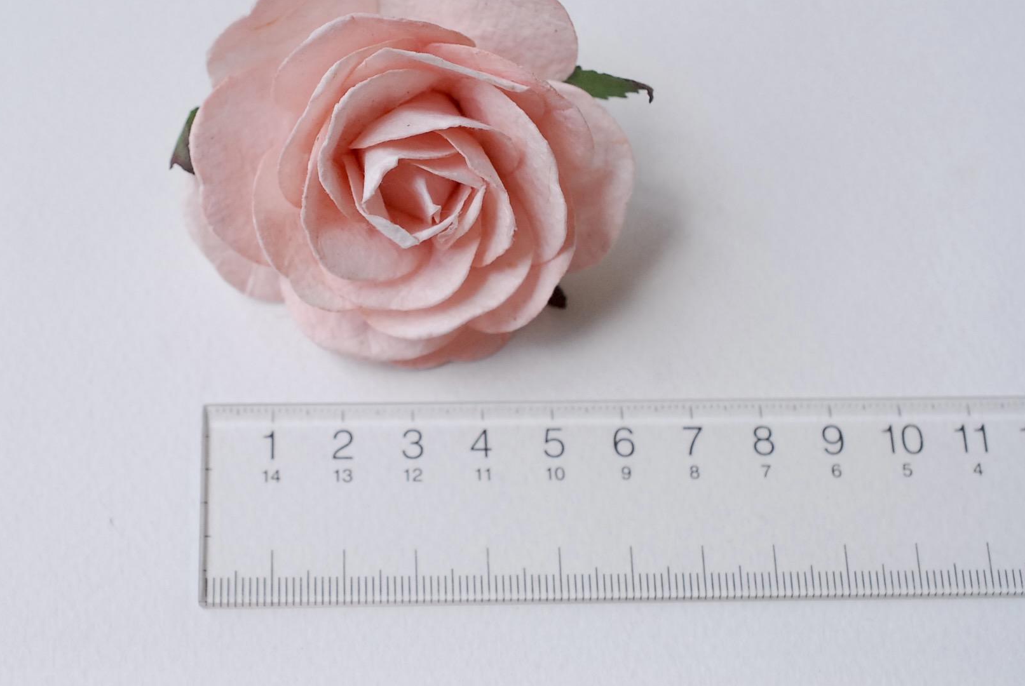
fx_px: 2053
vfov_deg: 19.0
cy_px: 295
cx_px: 414
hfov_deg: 28.0
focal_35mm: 72
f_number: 5.6
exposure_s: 1/200
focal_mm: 40
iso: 640
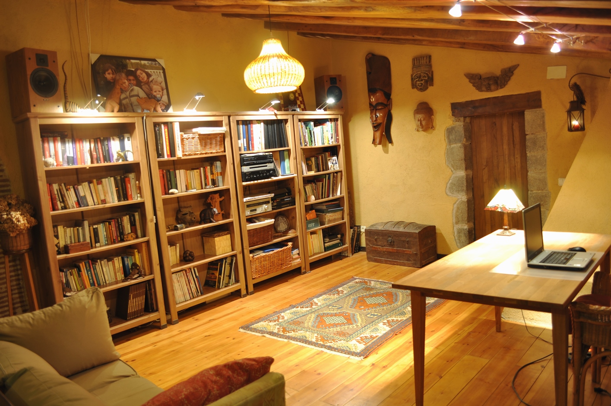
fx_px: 458
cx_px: 306
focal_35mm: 27
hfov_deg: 67.4
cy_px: 203
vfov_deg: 47.8
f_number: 3.5
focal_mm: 18
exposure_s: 1.6
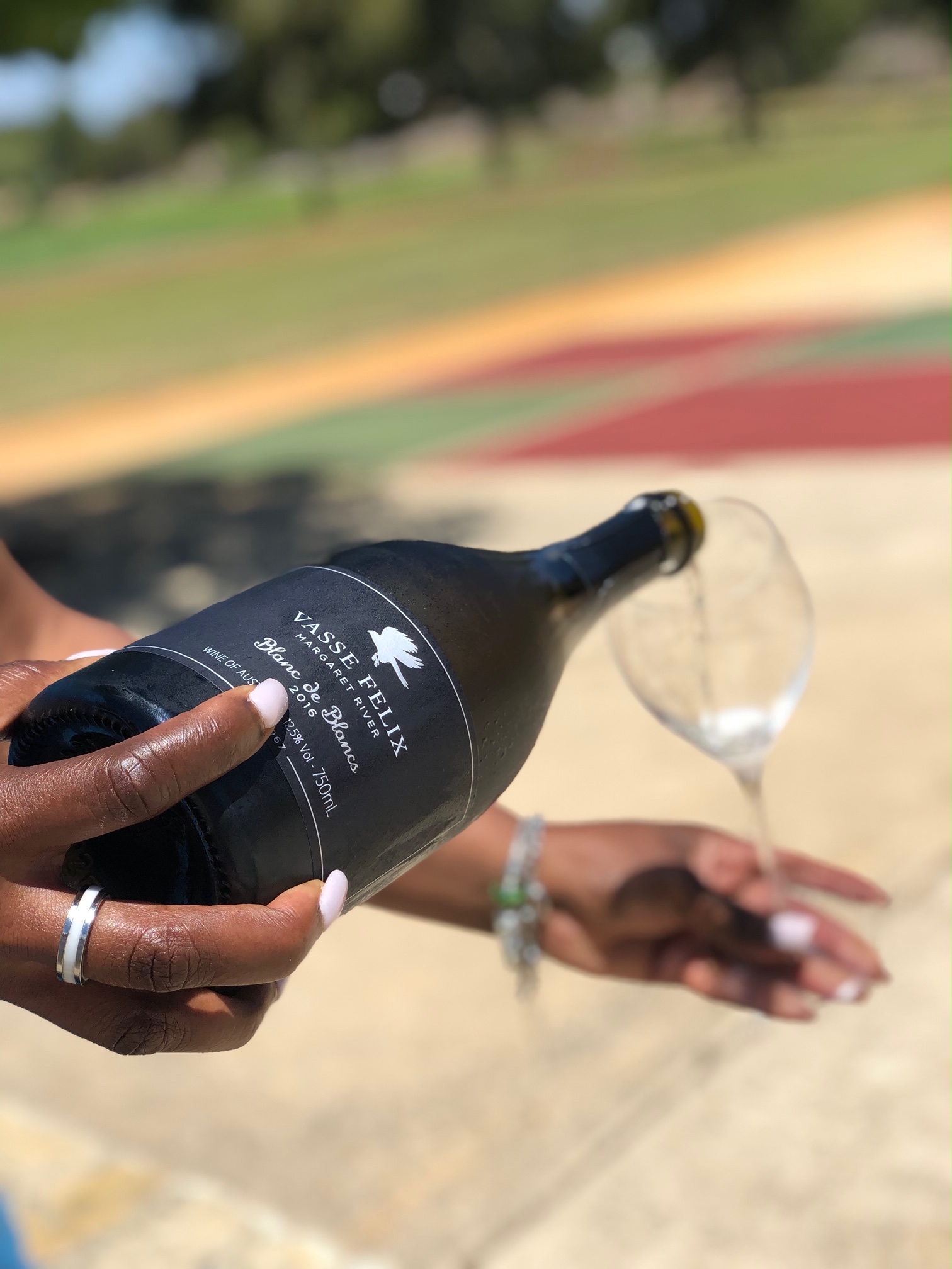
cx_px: 476
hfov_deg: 28.0
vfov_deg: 36.8
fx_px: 1907
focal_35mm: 52
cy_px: 634
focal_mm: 6
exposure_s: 1/1312
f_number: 2.4
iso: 16
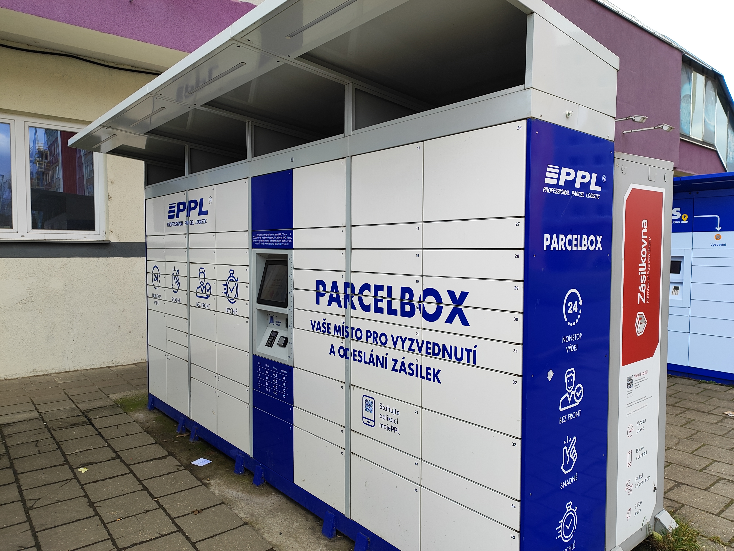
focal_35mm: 24
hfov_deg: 71.6
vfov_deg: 56.8
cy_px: 276
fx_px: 509
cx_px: 367
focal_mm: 5.89
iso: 50
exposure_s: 1/101
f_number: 1.89
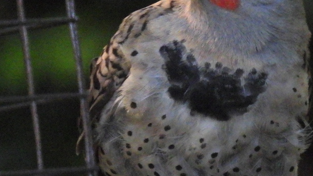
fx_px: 21093
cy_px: 32
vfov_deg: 0.5
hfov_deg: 0.9
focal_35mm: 2541
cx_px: 194
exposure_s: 1/125
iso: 1250
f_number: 5.6
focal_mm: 196
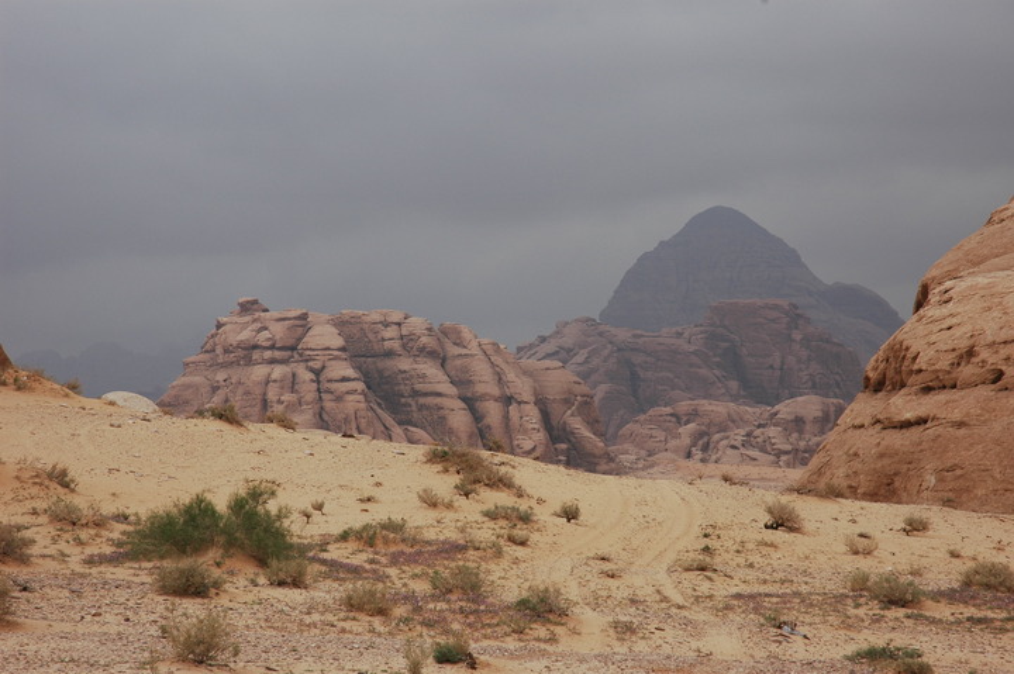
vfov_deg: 13.0
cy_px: 337
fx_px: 2955
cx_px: 507
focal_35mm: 105
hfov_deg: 19.5
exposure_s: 1/200
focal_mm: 70
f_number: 11
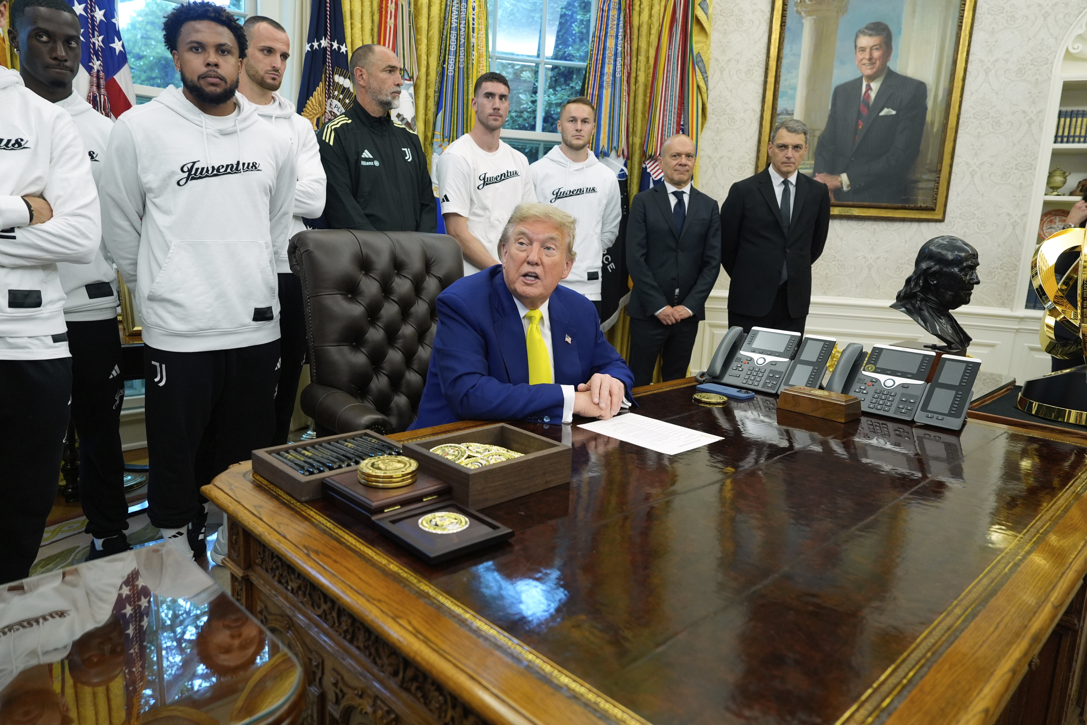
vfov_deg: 53.1
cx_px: 544
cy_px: 362
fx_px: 725
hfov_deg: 73.7
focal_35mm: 24
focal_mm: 24
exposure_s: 1/200
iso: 1600
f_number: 4
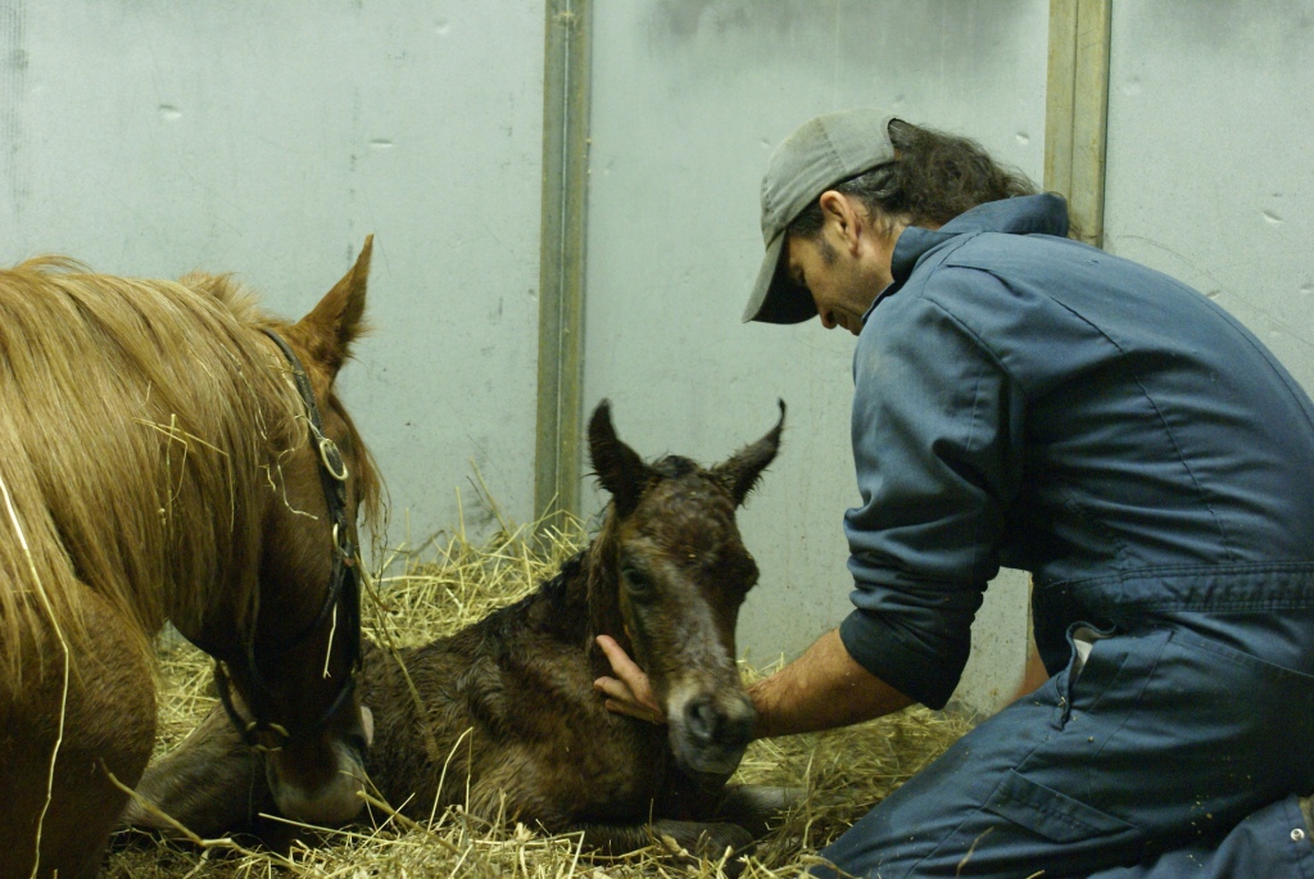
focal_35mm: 68
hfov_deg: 29.8
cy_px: 440
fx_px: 2466
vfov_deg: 20.2
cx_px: 657
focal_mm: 45
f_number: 5.6
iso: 800
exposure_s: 1/15
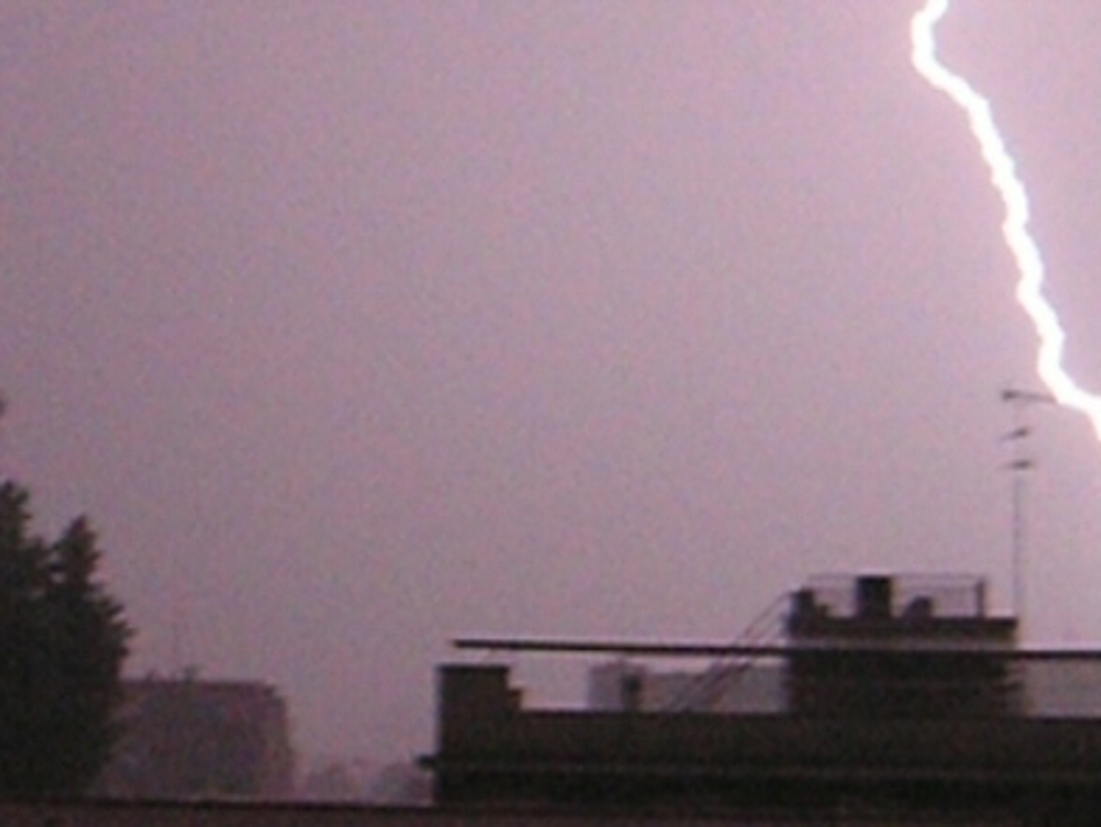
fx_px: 3150
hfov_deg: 19.8
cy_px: 157
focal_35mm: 99
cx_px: 577
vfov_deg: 14.9
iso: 400
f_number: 2.8
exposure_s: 1/30
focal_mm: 6.3
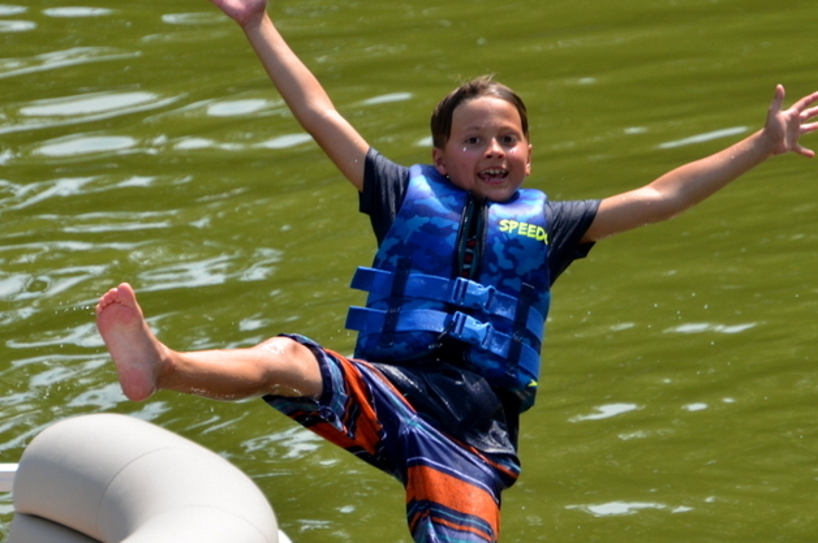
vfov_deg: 2.8
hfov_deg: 4.2
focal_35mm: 489
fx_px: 11097
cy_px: 255
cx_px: 393
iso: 400
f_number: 6
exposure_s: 1/1250
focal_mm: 200
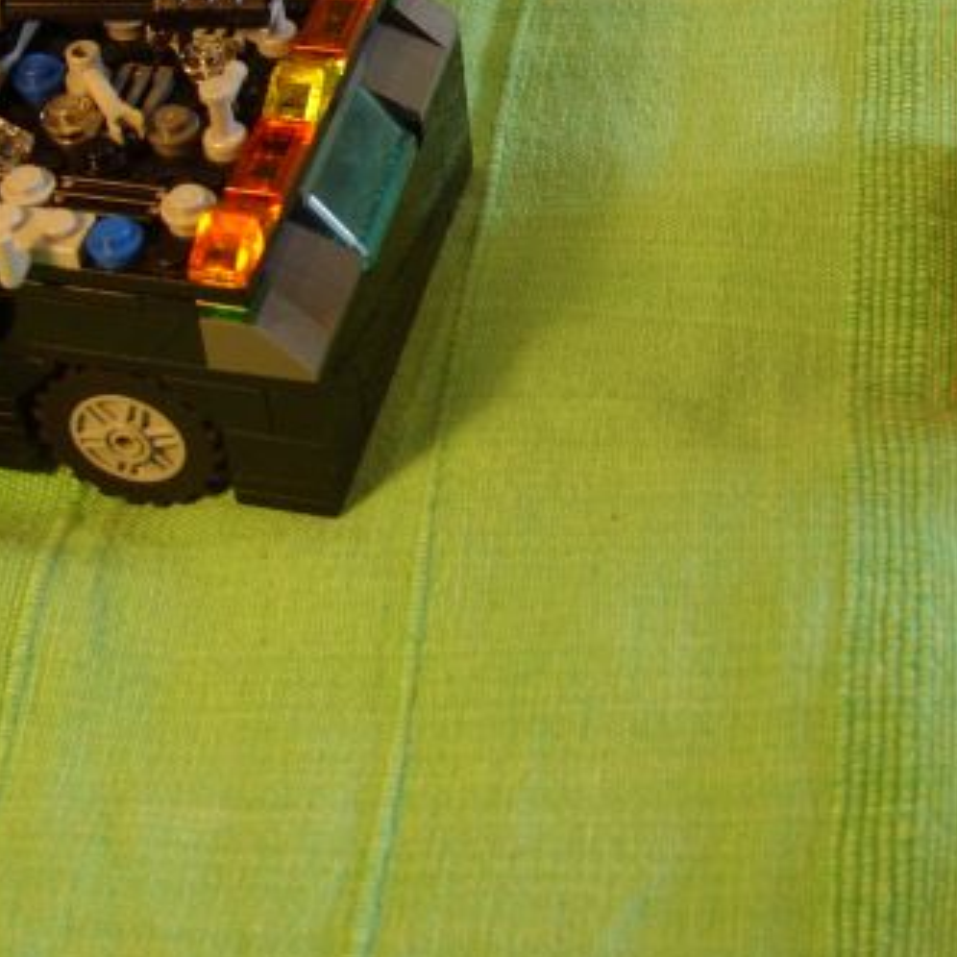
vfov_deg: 21.1
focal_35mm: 81
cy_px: 179
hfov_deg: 21.3
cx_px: 657
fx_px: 2534
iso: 100
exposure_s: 1/24
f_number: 2.8
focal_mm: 7.8
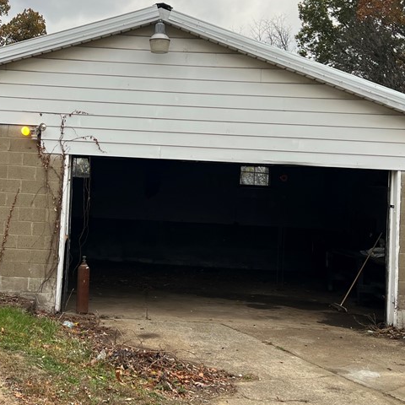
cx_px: 149
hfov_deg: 34.5
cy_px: 160
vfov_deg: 34.6
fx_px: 649
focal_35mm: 49
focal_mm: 5.7
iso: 50
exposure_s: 1/313
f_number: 1.5
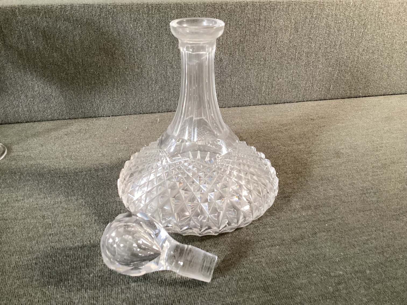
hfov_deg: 58.3
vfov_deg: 45.4
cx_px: 204
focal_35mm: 31
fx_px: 365
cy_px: 152
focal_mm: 3.3
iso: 250
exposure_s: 1/60
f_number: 2.4
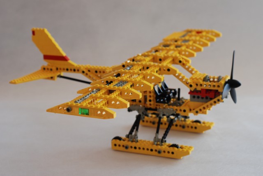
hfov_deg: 27.0
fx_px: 548
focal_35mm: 75
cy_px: 88
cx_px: 132
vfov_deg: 18.2
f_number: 4.5
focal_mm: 50
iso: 200
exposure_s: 1/80
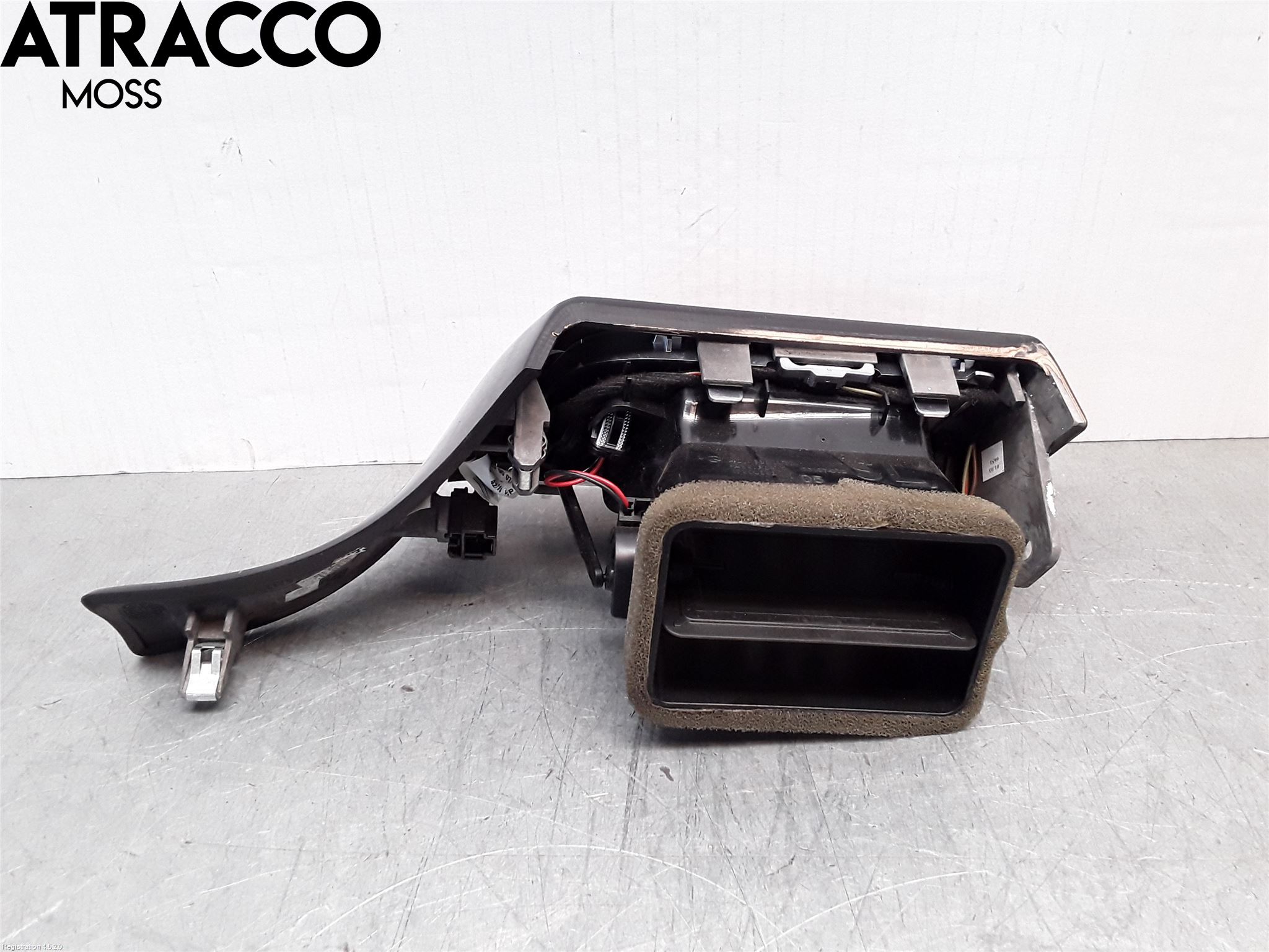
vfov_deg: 49.7
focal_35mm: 28
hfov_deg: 63.4
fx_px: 1026
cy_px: 476
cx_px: 634
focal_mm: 2.91
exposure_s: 1/100
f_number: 1.9
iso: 100
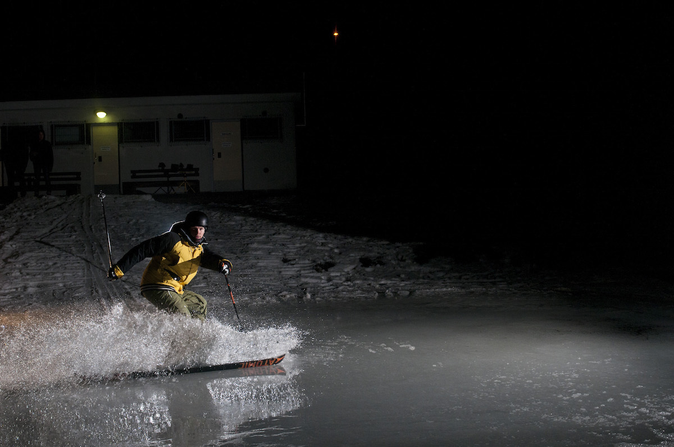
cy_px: 224
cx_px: 337
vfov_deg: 31.8
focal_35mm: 42
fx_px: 785
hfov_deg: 46.4
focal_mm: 28
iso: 500
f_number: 5.6
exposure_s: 1/160
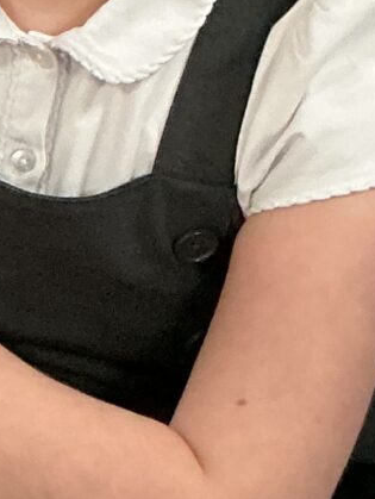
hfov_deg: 7.5
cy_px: 179
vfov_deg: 11.2
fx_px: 2553
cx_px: -704
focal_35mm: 177
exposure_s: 1/60
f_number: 1.8
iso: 100
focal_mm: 3
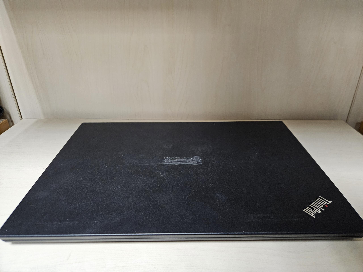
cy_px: 136
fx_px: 241
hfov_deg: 73.9
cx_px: 182
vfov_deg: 58.9
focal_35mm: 23
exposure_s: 1/100
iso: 640
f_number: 1.8
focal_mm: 5.4
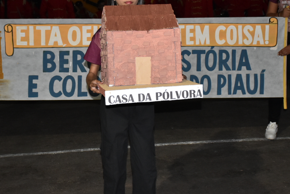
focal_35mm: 78
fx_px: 628
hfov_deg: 26.0
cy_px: 76
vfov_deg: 17.5
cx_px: 126
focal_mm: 32
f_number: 4.5
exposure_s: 1/100
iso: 1600
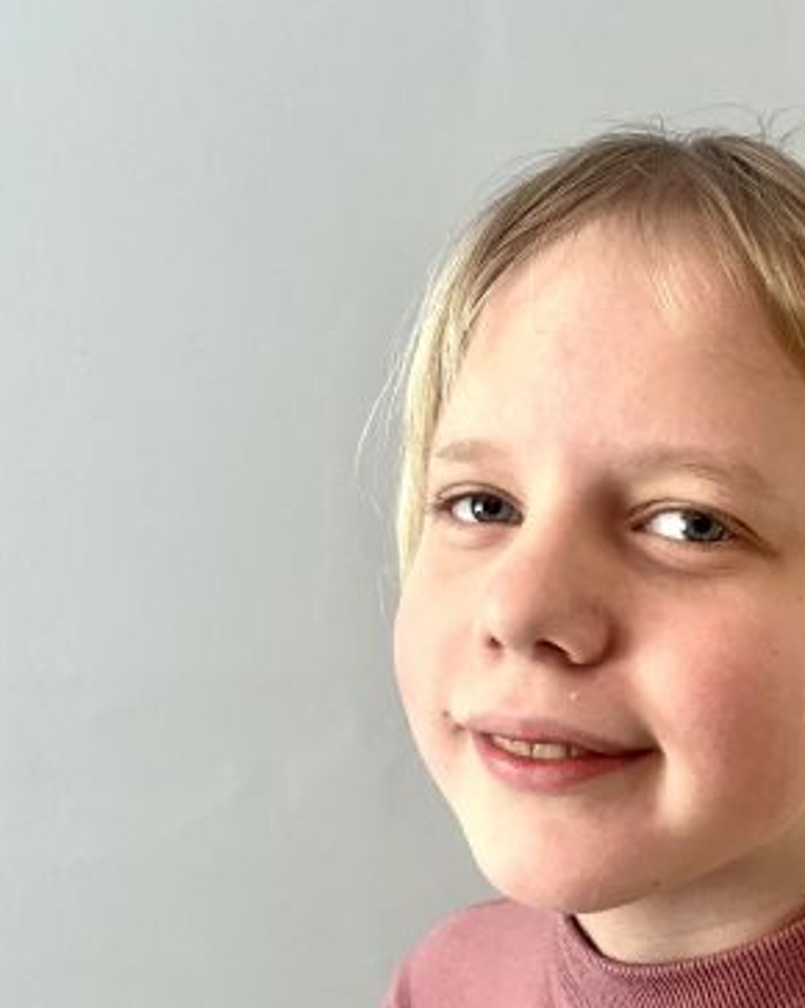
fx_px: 1252
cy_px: 653
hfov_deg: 35.0
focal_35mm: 42
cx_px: 583
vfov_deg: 43.4
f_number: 1.6
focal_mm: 5.1
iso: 250
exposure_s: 1/59
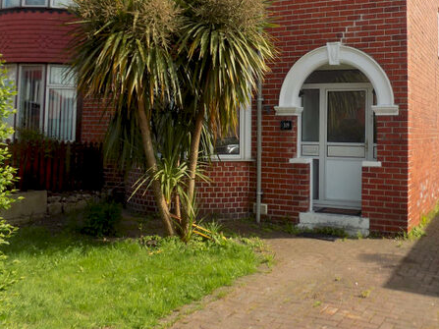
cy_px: 102
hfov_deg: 50.2
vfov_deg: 39.0
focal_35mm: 36
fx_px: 456
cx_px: 302
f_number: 3.1
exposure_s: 1/500
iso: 80
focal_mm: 4
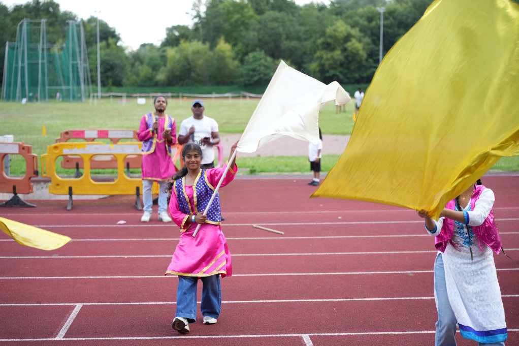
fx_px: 1009
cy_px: 173
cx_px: 260
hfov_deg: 28.8
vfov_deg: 19.5
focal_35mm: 70
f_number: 2.8
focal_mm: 70
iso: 250
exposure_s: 1/320
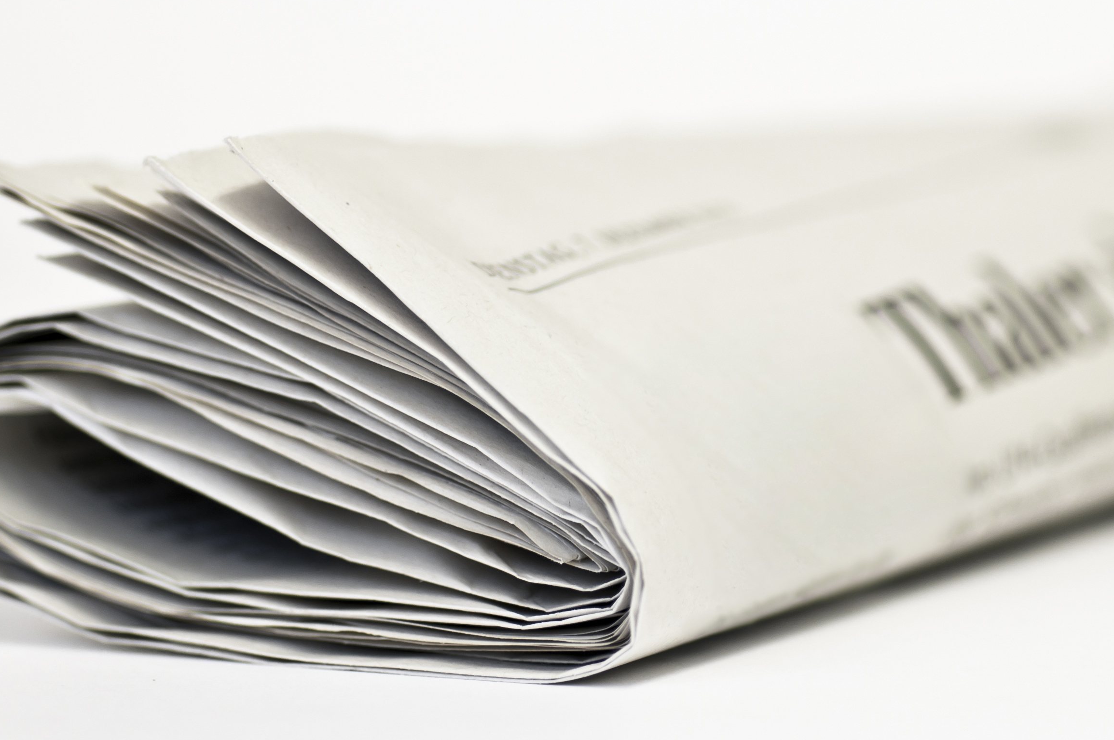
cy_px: 171
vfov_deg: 7.0
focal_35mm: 195
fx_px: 6027
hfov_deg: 10.5
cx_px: 837
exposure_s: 1/20
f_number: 2.8
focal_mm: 70
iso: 100
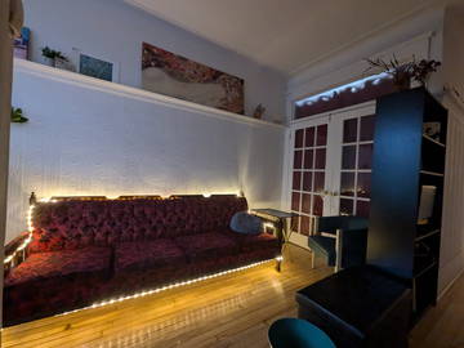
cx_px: 232
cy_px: 174
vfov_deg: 89.9
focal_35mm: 13
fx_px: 174
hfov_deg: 106.2
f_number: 2.2
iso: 806
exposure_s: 1/24
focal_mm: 1.95
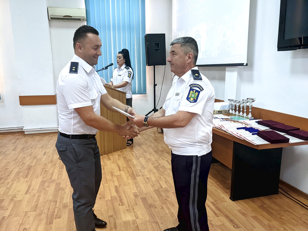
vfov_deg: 51.4
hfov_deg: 65.3
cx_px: 154
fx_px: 240
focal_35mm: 27
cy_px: 116
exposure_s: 1/99.9
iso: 388
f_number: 1.73
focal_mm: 4.38
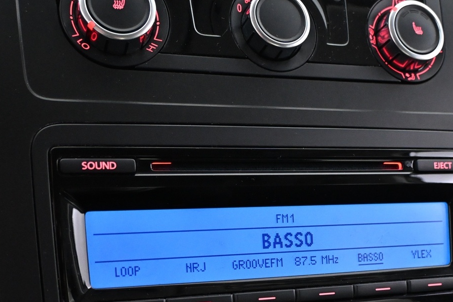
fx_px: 640
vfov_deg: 25.8
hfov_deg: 38.9
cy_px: 262
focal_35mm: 51
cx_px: 257
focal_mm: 19
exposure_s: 1/30
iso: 3600
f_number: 3.8
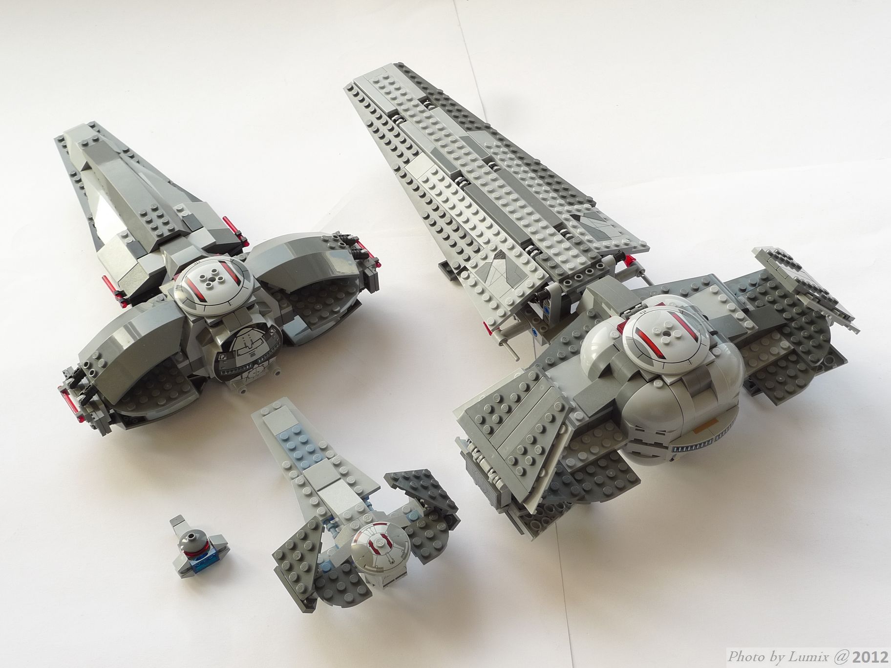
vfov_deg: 28.0
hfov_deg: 36.8
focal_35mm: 52
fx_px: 1338
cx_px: 446
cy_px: 334
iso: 80
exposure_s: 1/20
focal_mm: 11.1
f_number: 4.5
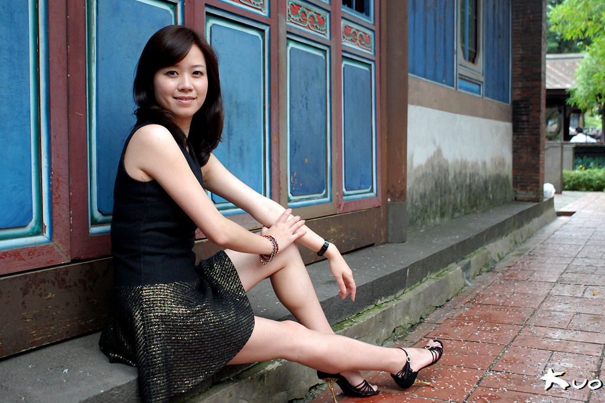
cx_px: 302
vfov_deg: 36.9
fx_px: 605
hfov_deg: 53.1
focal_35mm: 36
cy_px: 202
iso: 800
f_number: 4
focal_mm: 24
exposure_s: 1/80
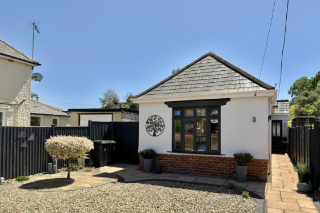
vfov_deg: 49.4
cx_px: 164
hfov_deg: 69.4
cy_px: 120
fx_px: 231
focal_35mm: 26
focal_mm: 6.76
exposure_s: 1/4975
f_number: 1.78
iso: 80
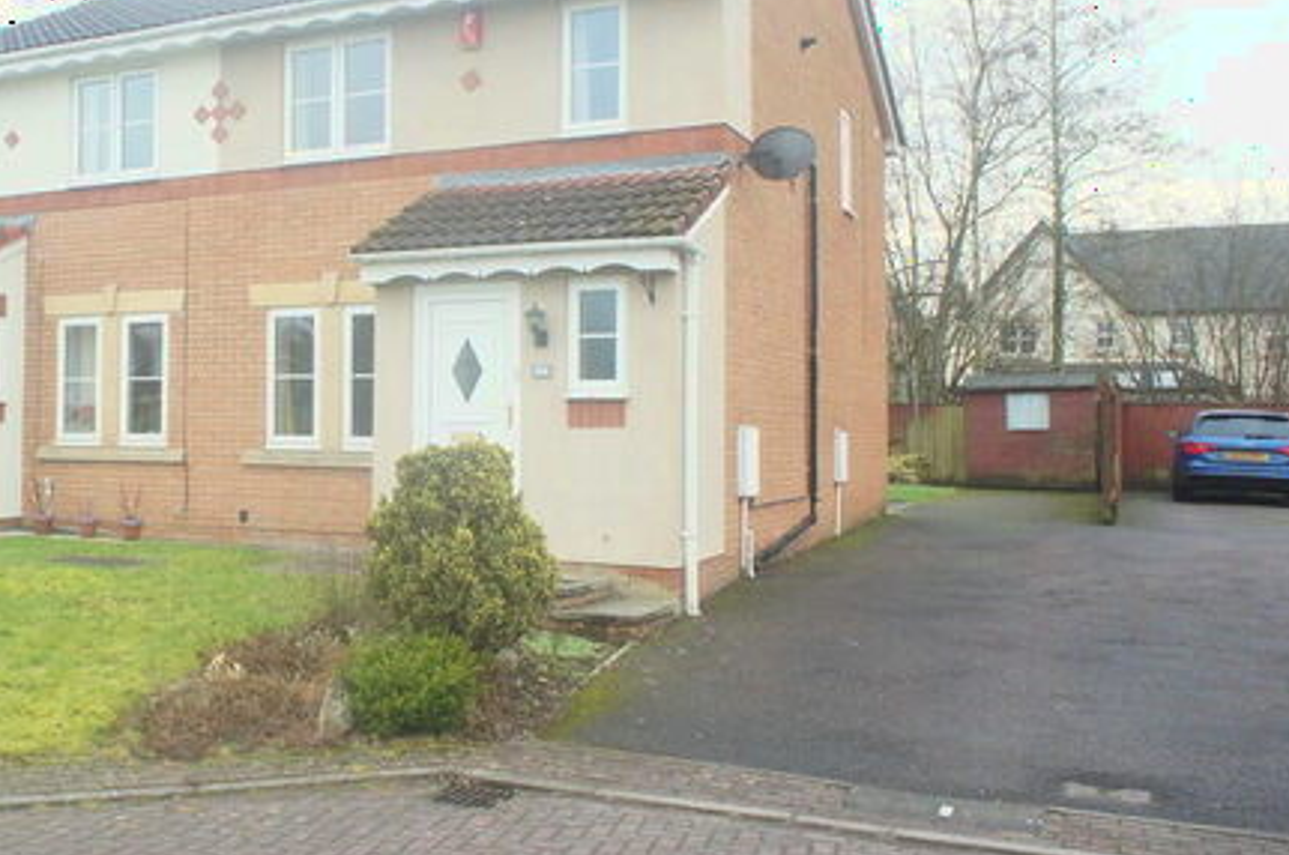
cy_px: 384
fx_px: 1394
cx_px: 326
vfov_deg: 34.1
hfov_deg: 47.8
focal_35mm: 39
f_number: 7.1
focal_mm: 16
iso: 800
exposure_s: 1/60
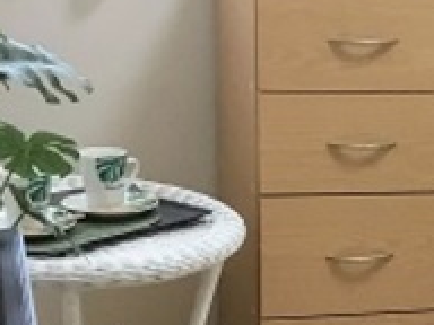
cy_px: 404
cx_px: 631
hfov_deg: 14.4
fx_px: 1617
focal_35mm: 129
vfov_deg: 11.2
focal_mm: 3.3
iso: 50
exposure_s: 1/33
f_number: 2.4
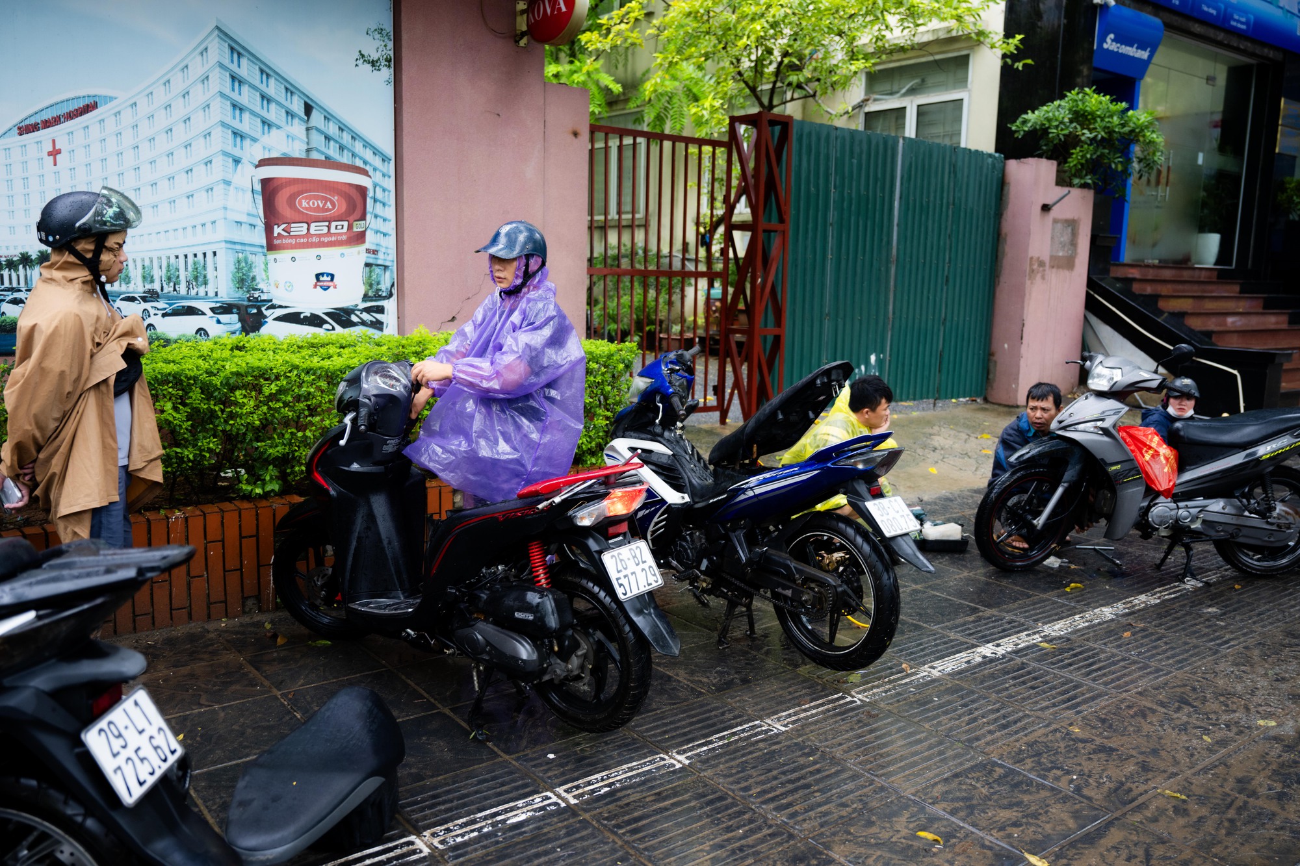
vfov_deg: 45.0
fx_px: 1047
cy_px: 433
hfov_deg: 63.7
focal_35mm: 29
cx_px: 650
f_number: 2.8
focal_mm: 29
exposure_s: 1/250
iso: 200
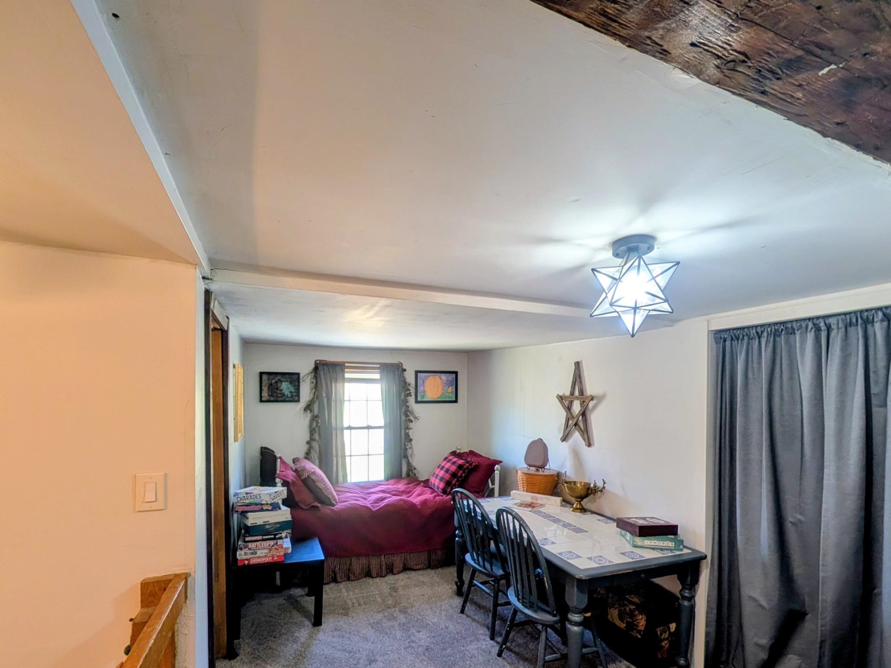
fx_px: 386
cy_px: 410
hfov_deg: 98.2
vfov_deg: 80.5
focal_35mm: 15
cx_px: 455
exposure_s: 1/60
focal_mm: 2.02
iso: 66
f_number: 1.7
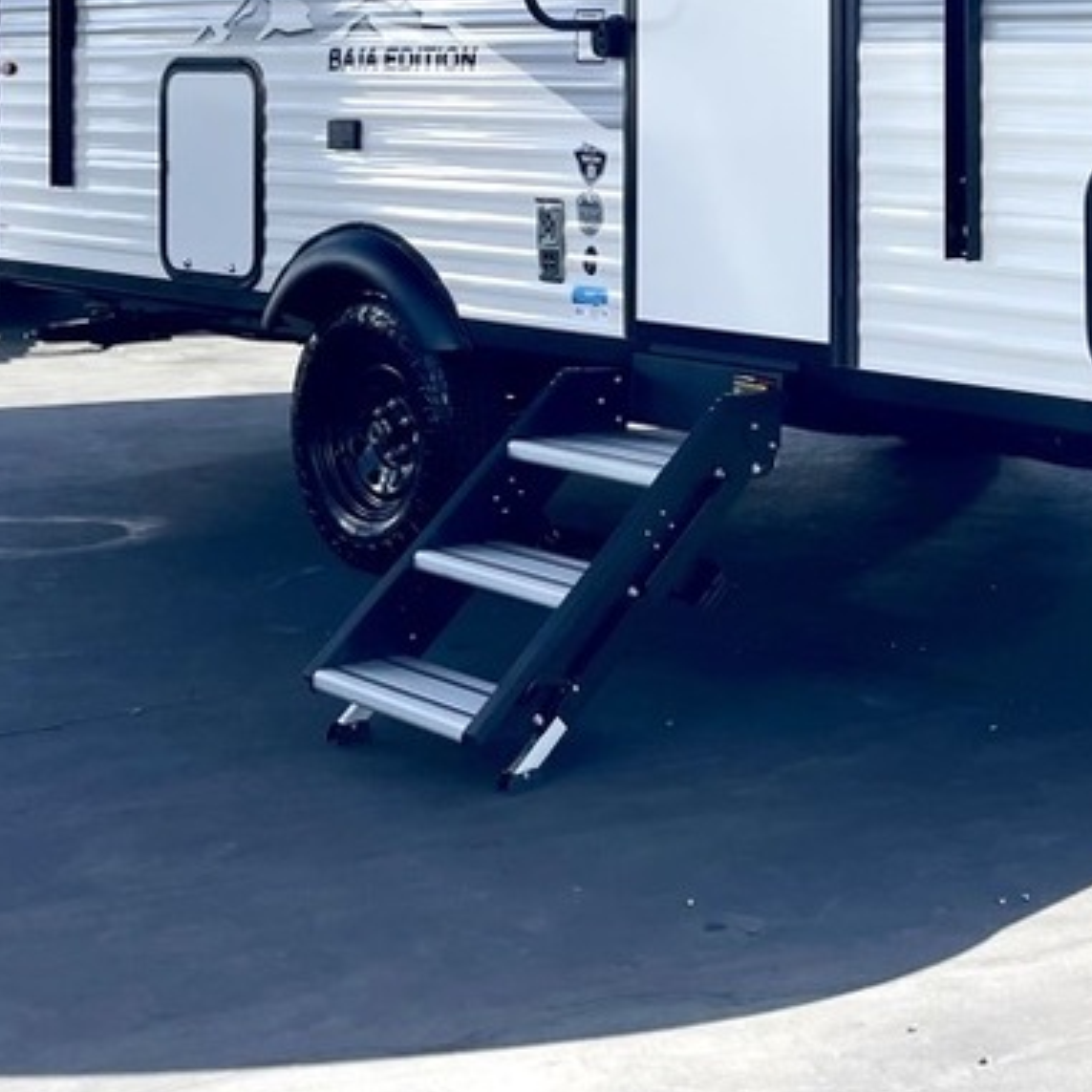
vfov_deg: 28.0
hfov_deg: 28.7
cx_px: 917
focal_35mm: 58
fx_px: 2070
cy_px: 32
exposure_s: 1/2288
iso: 32
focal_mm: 5.1
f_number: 1.6
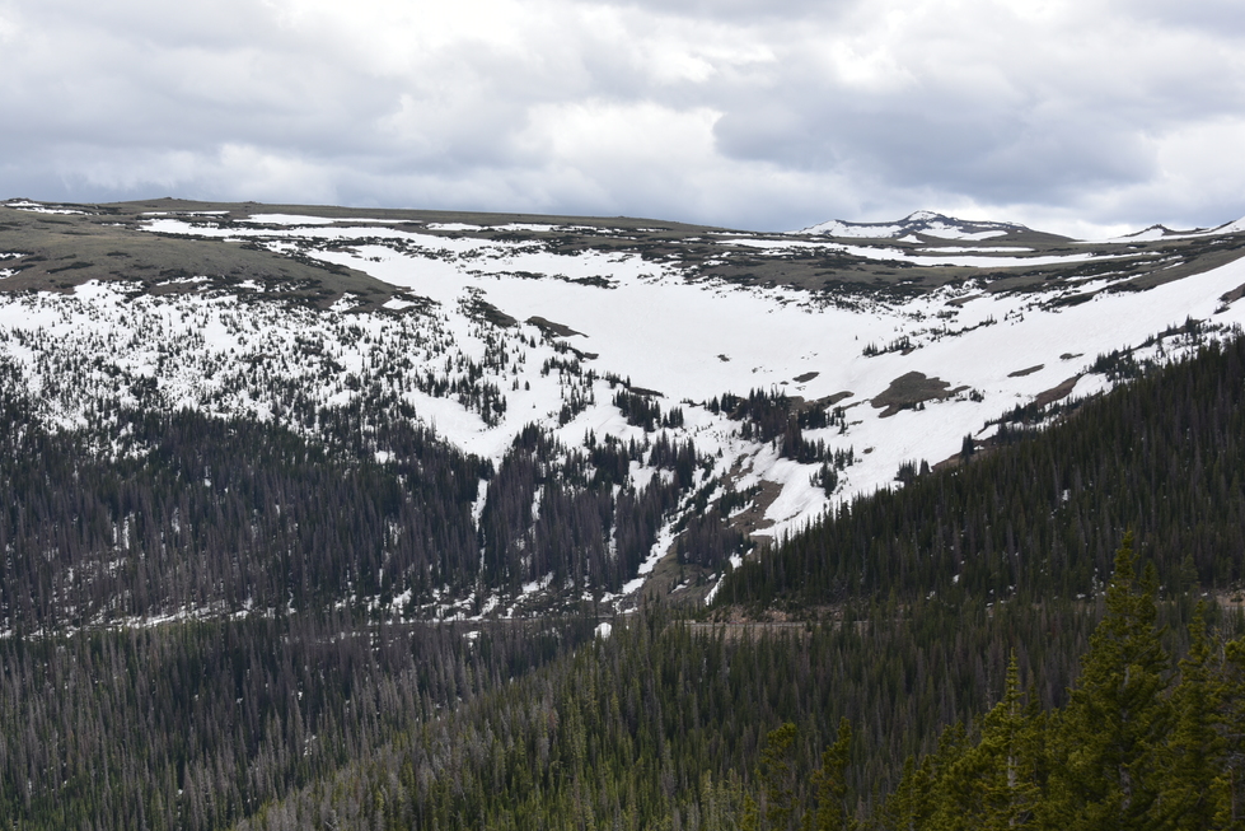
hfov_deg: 29.6
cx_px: 534
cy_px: 462
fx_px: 2352
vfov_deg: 20.0
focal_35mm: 68
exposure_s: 1/250
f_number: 8
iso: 100
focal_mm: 52
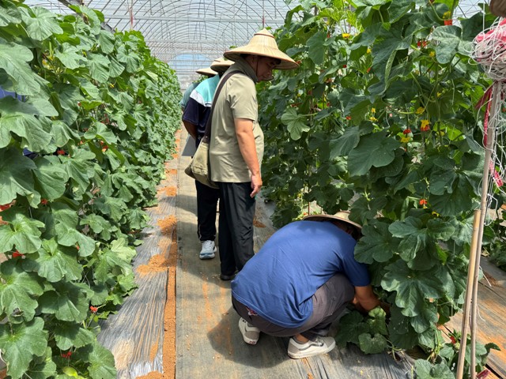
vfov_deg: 56.8
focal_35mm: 24
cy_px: 190
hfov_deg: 71.6
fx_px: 351
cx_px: 253
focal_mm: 6.76
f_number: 1.78
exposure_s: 1/1721
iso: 80
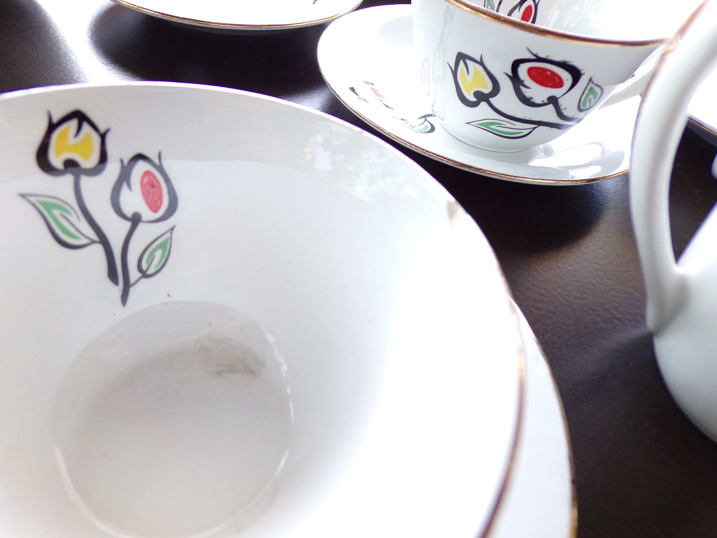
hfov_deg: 71.6
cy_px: 269
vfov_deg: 56.8
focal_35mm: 24
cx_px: 358
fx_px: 497
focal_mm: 4.3
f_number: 3
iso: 80
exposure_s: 1/60
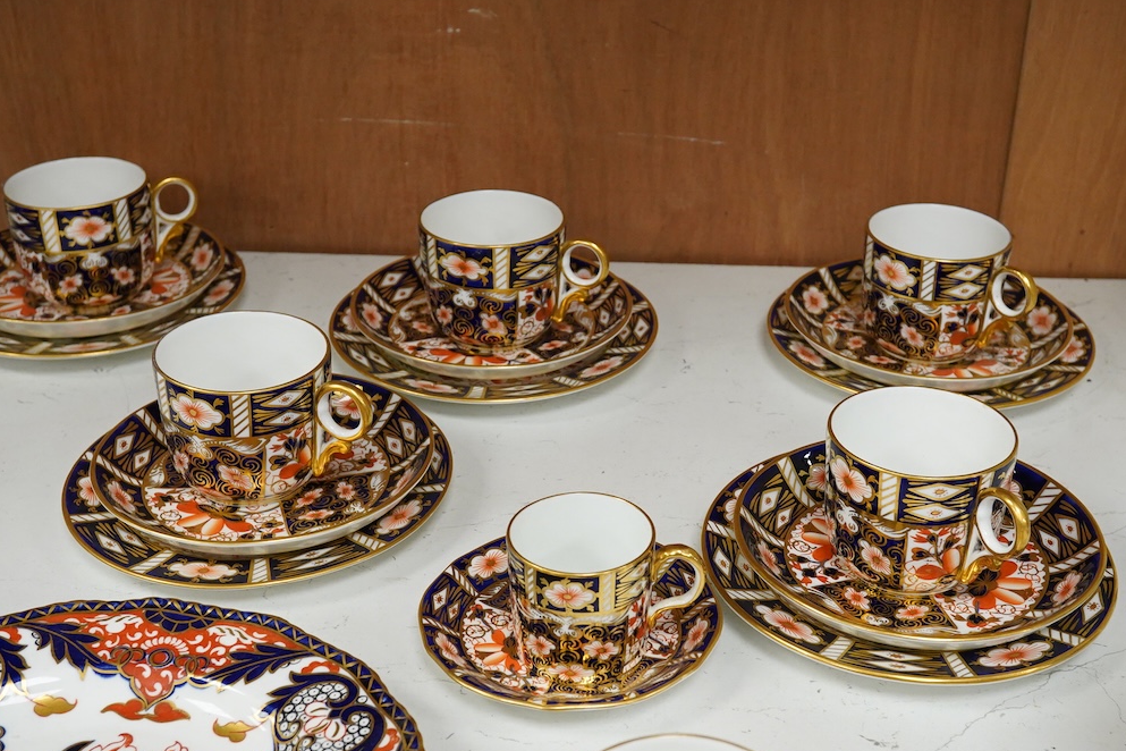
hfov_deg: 38.8
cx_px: 627
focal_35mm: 51
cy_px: 413
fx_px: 1595
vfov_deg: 26.5
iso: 2500
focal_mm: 30
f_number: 10
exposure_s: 1/160
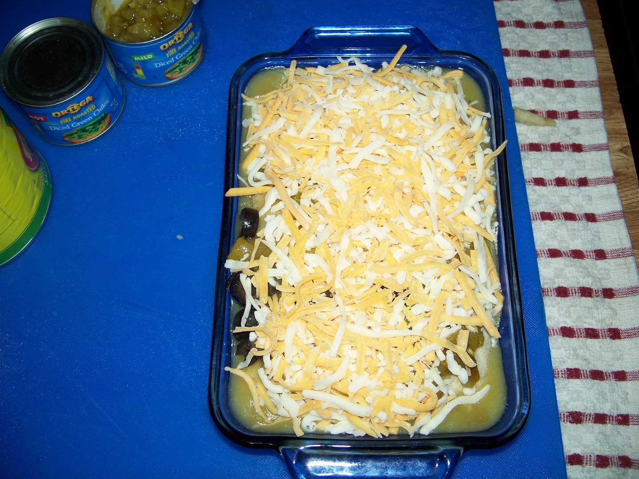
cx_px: 320
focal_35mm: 37
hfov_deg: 50.1
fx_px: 683
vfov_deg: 38.7
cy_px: 240
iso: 80
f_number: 2.8
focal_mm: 7.8
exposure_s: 1/60
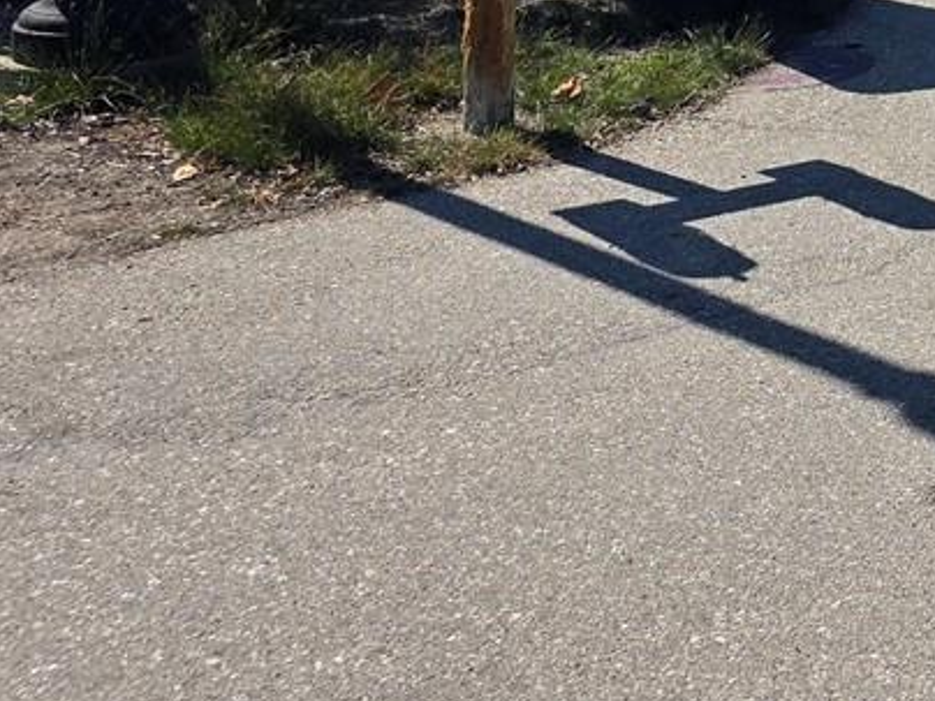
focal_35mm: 91
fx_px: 2458
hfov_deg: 19.1
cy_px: -433
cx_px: 1368
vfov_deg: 14.8
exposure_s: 1/7333
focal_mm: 6.3
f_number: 1.7
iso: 80
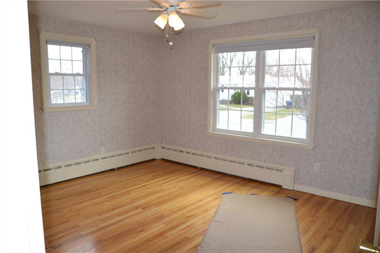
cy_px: 126
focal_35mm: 26
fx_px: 269
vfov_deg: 50.4
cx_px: 190
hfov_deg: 70.5
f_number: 4
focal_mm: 17
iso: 200
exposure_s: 1/125
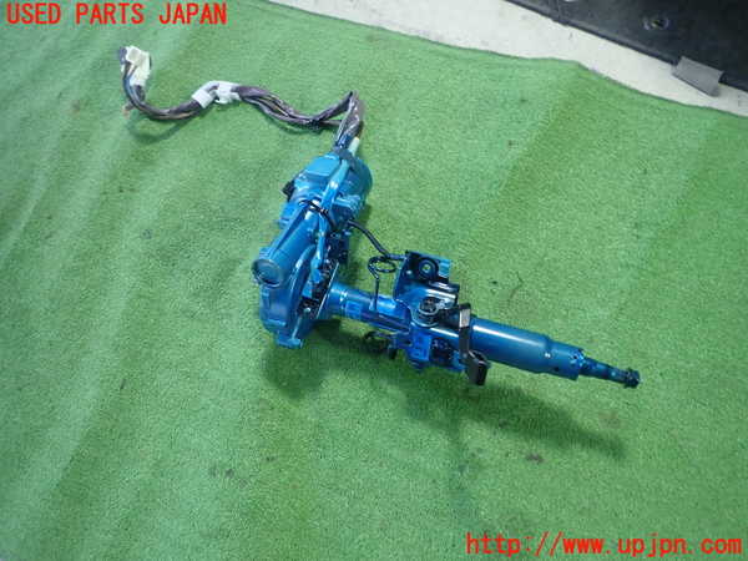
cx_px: 374
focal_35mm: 25
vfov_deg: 54.9
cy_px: 280
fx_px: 540
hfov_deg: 69.4
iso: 200
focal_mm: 4.5
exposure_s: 1/40
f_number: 2
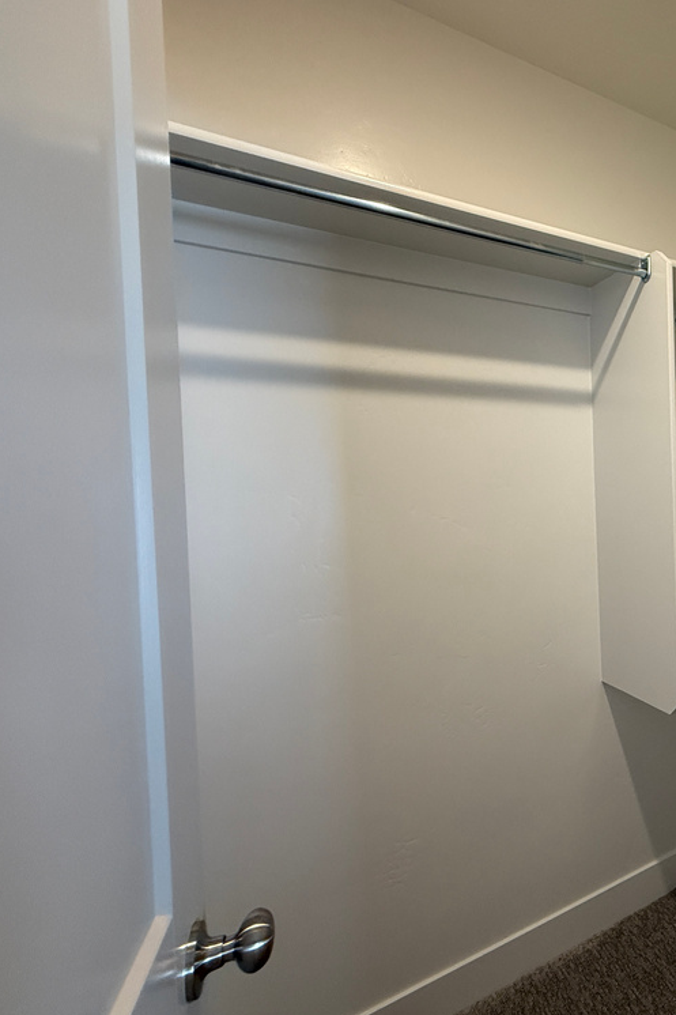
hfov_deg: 50.7
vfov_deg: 84.0
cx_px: 668
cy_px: 501
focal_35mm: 20
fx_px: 564
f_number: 2.2
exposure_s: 1/120
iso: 250
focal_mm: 2.22
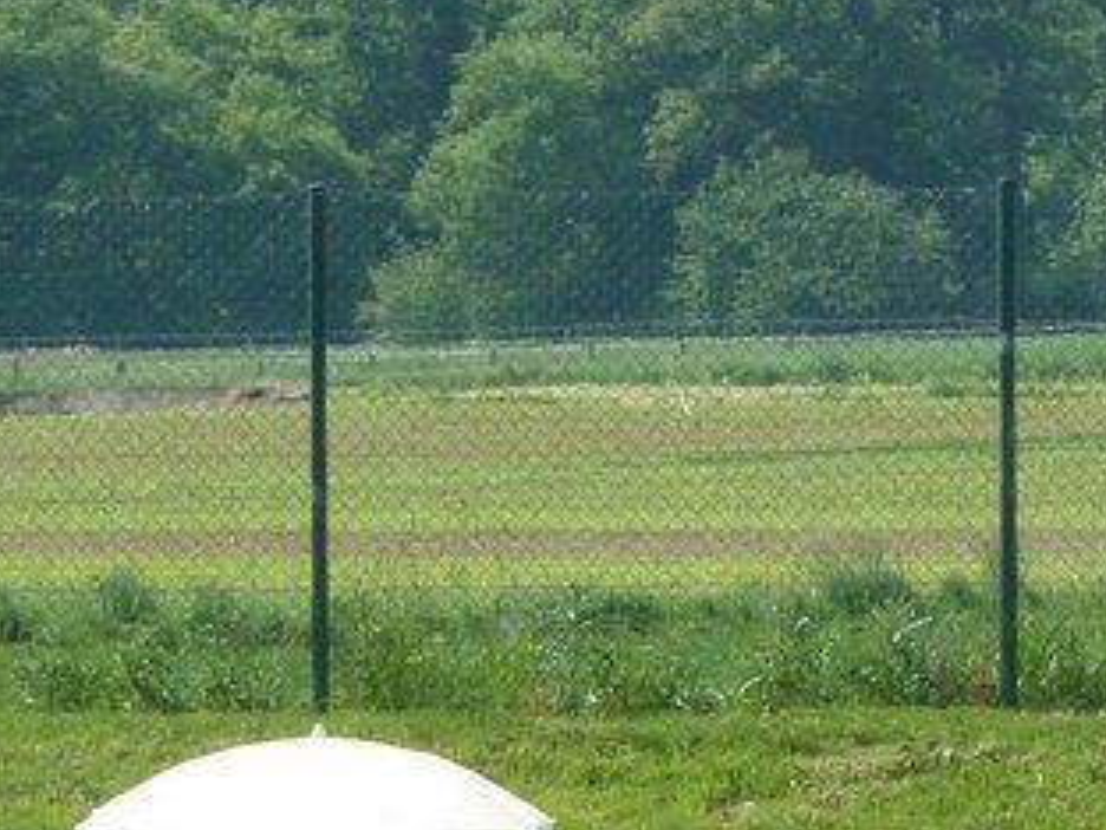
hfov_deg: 2.9
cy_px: 686
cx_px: 996
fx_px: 21535
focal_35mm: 674
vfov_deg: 2.2
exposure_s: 1/1000
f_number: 4.9
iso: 320
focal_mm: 49.2
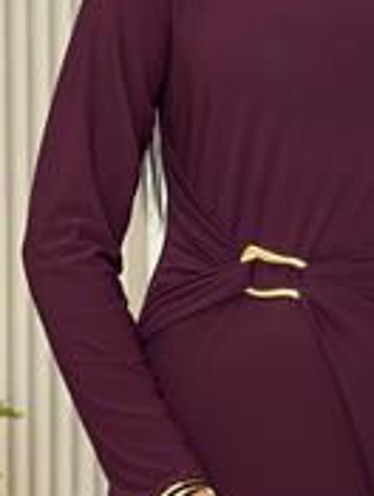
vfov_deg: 13.5
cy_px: 157
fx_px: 2096
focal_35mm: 146
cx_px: 241
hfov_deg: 10.2
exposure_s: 1/100
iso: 80
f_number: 1.78
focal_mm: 6.86
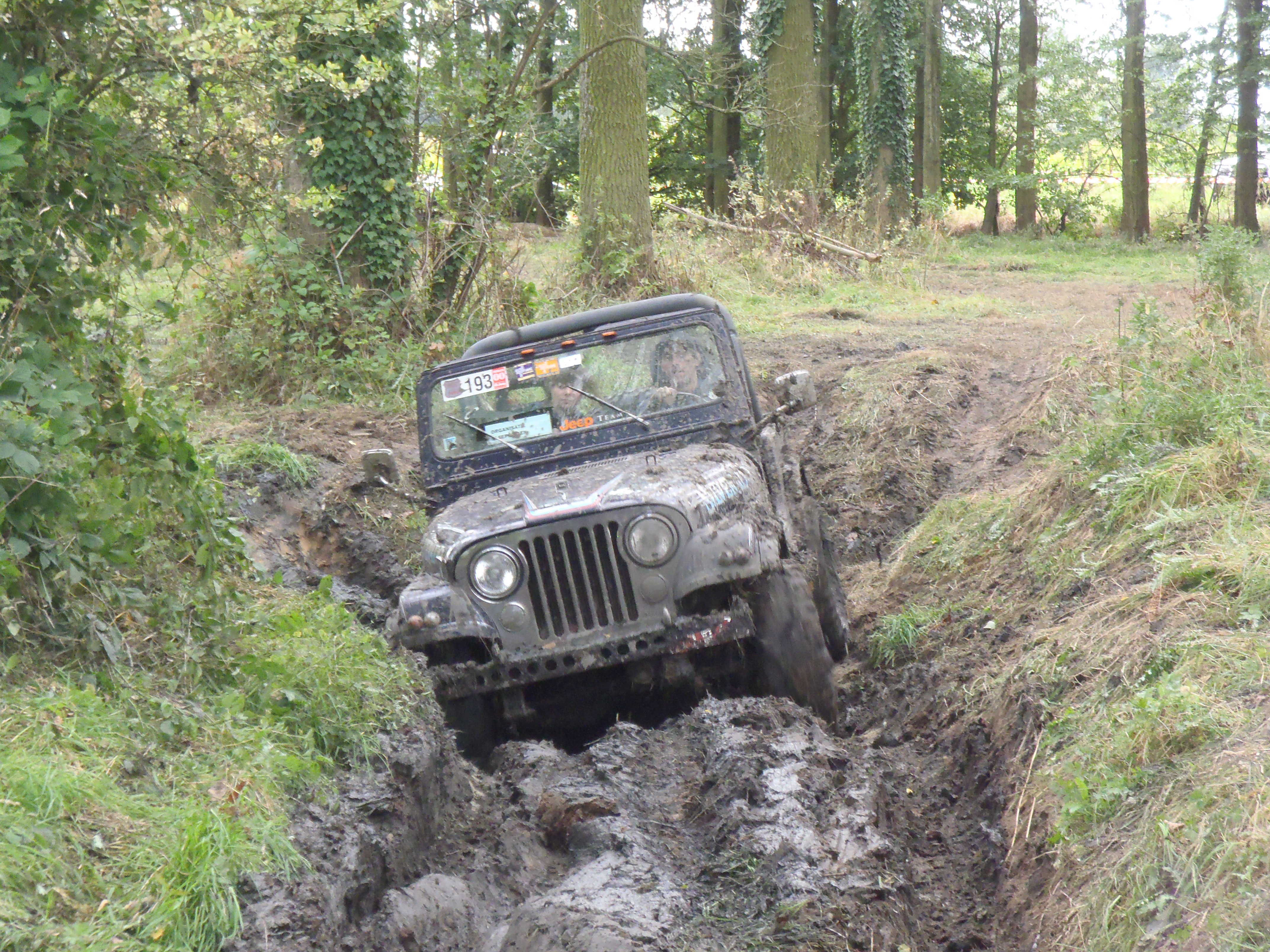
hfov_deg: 19.3
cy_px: 476
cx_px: 635
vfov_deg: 14.5
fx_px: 3742
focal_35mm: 102
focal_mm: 18.2
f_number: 5.1
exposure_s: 1/100
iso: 500
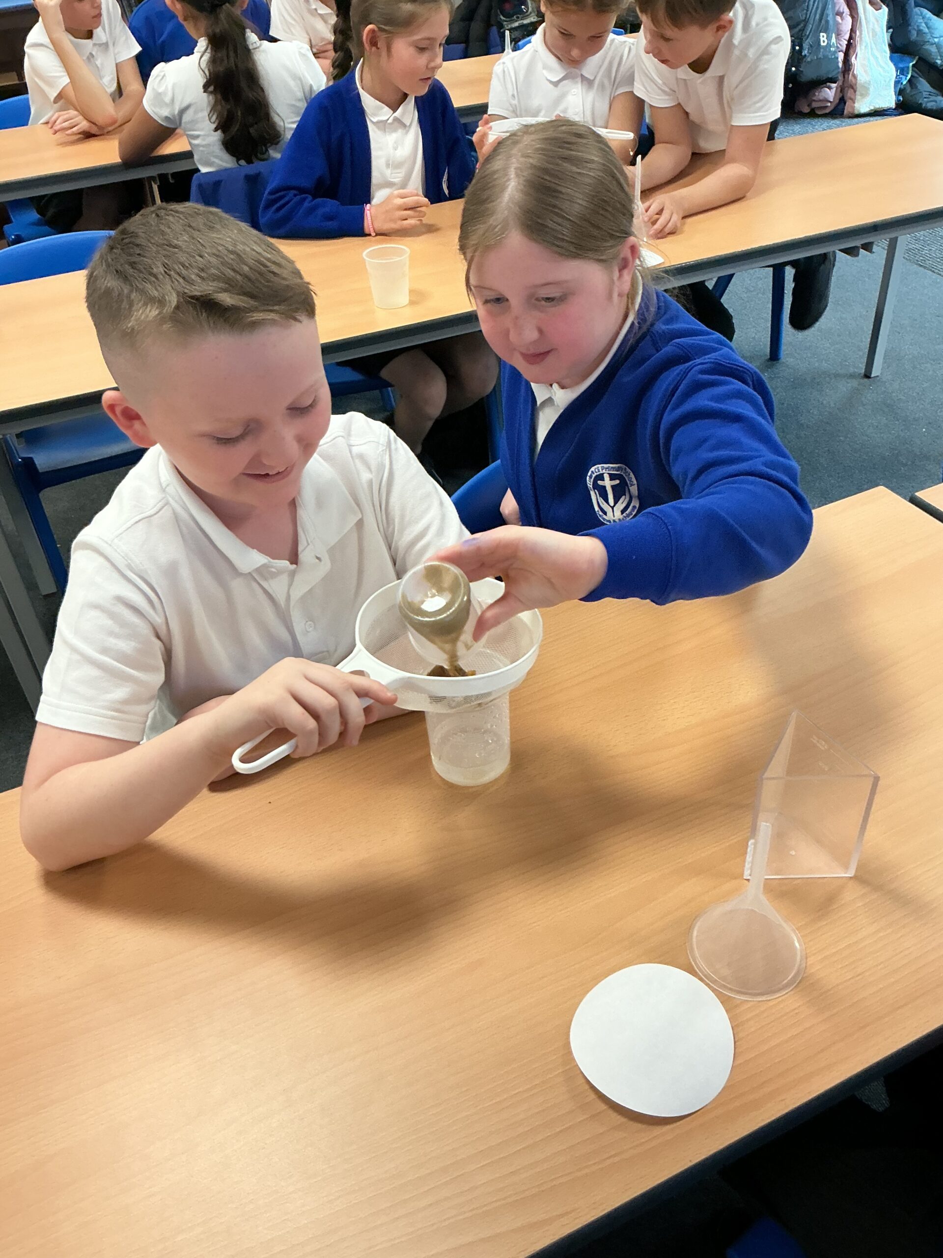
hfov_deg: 48.2
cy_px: 629
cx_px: 472
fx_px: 1053
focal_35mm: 29
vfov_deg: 61.7
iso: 125
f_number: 1.8
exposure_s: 1/60
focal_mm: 3
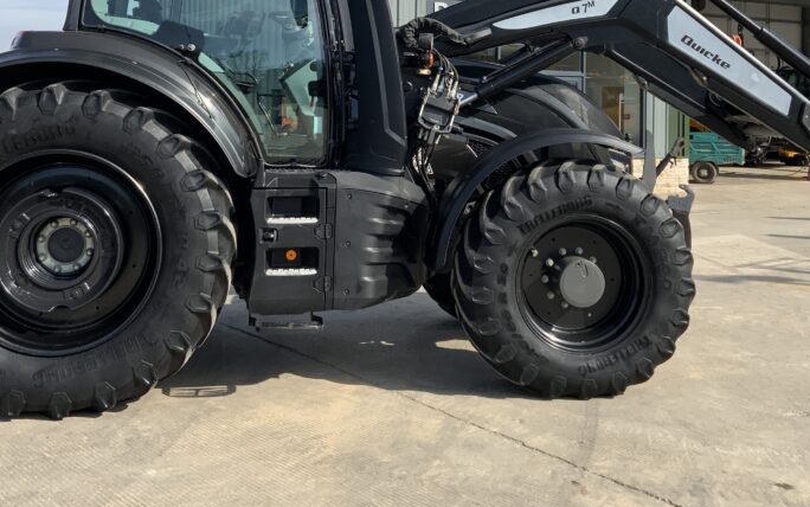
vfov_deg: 27.3
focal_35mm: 46
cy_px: 77
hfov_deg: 43.5
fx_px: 1016
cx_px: 417
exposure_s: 1/1490
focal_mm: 3
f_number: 1.8
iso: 16
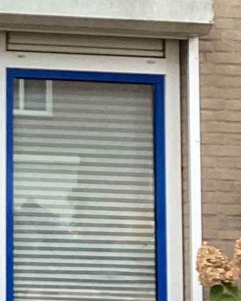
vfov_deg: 11.0
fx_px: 1561
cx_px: -242
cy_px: 17
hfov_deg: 8.4
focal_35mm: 175
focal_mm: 3.3
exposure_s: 1/100
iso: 64
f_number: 2.4
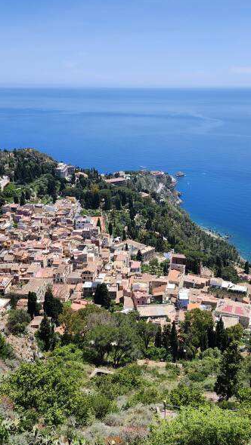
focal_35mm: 34
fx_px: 402
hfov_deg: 34.5
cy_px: 222
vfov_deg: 58.0
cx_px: 156
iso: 25
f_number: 1.8
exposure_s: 1/1497
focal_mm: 5.54
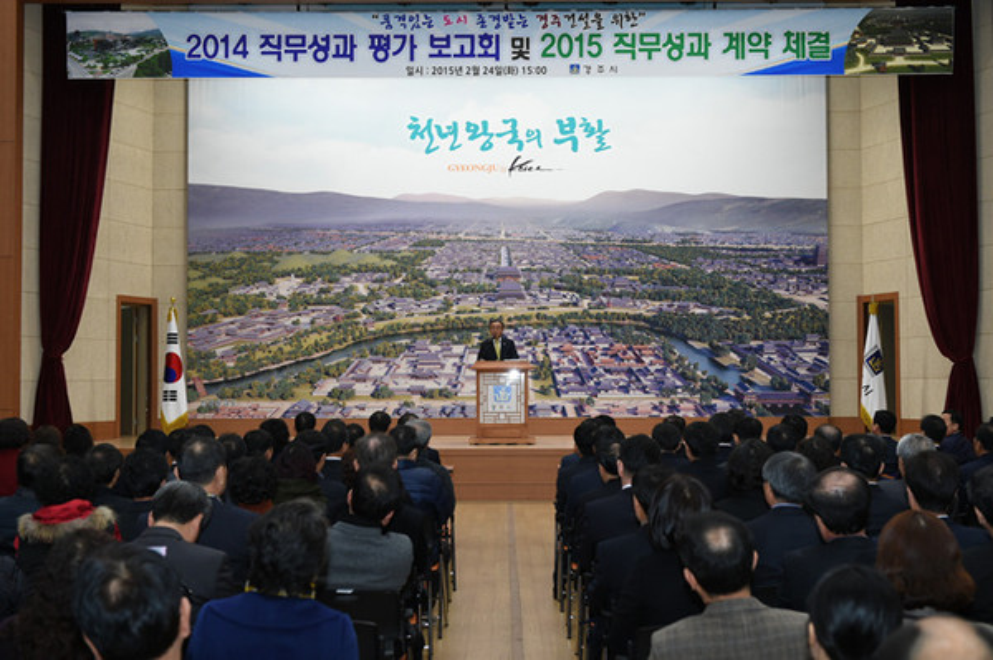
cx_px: 496
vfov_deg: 26.9
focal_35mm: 50
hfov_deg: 39.6
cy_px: 330
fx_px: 1378
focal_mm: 50
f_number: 5
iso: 1600
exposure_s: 1/160
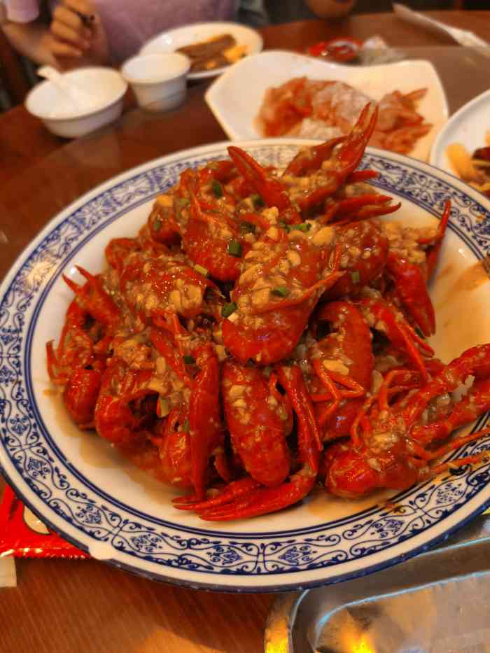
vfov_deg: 65.3
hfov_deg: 51.4
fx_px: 509
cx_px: 245
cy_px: 326
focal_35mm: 27
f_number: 1.6
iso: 160
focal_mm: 5.56
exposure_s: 1/50
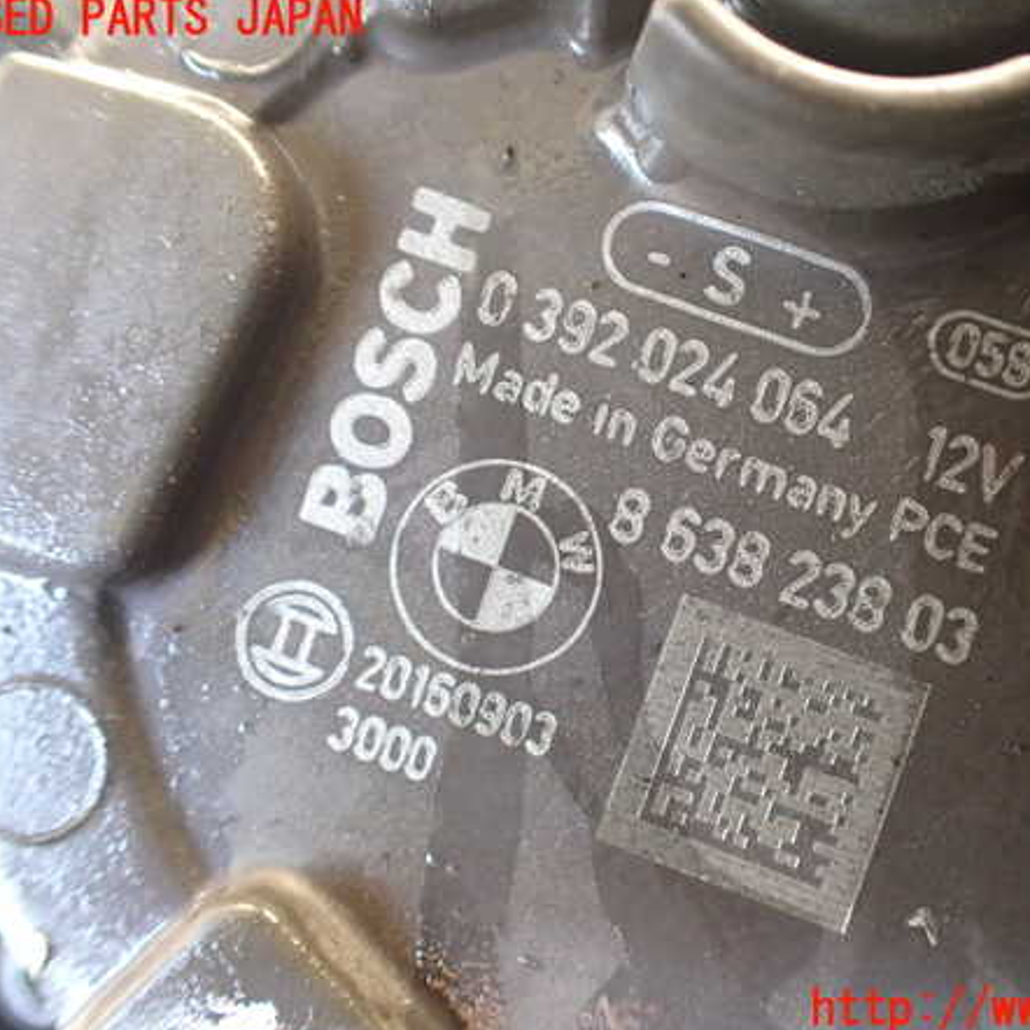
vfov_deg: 46.0
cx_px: 639
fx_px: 1212
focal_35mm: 36
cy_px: 515
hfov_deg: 45.7
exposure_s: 1/125
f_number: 2.3
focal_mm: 5.4
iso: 640
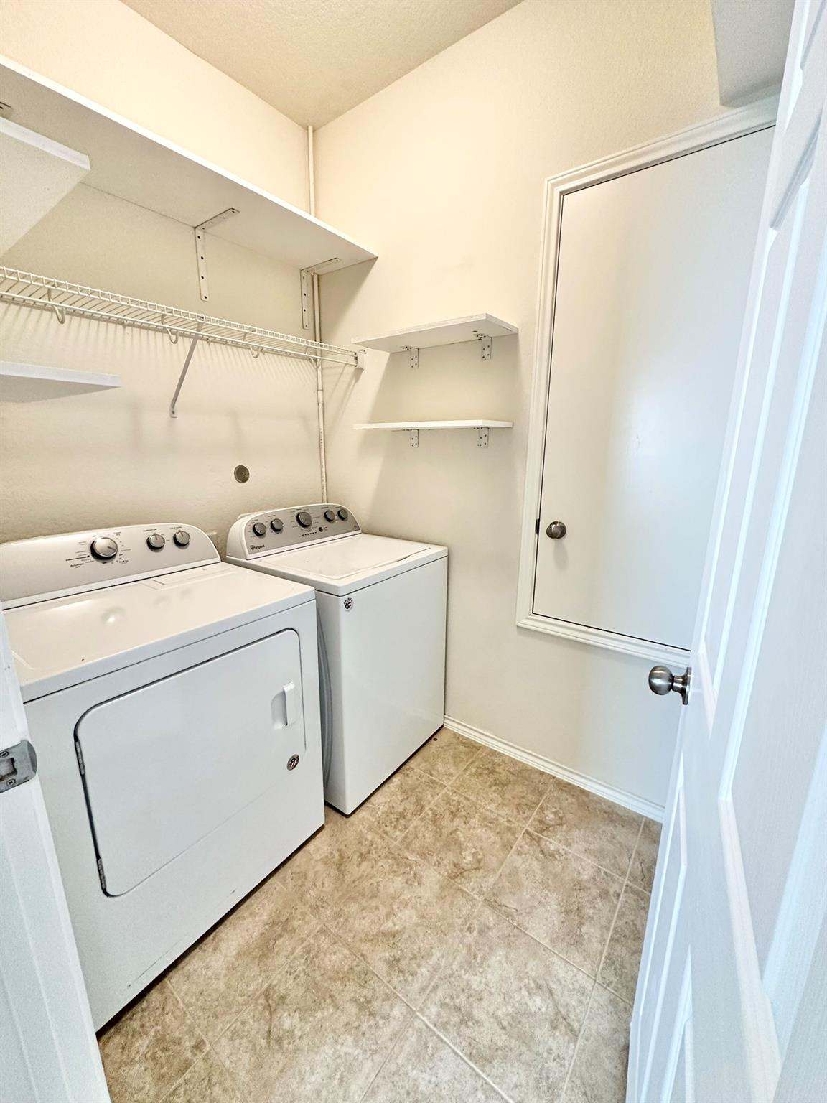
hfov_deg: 85.7
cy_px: 552
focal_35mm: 14
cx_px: 414
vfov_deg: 102.1
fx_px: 446
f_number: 2.2
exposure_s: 1/60
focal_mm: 2.22
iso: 250
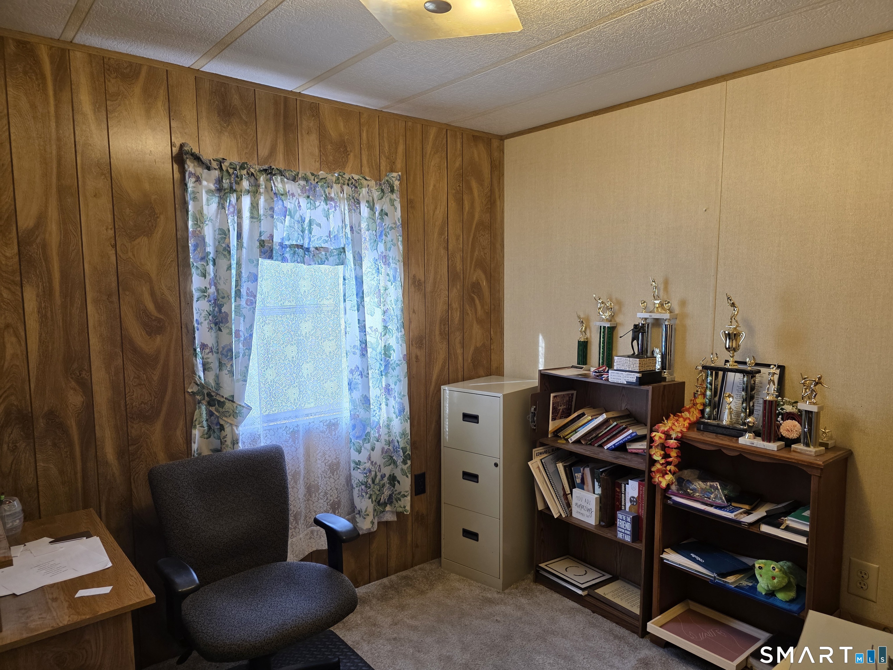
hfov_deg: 73.9
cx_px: 446
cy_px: 335
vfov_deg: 58.9
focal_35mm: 23
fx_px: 593
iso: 160
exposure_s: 1/120
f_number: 1.7
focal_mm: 6.3
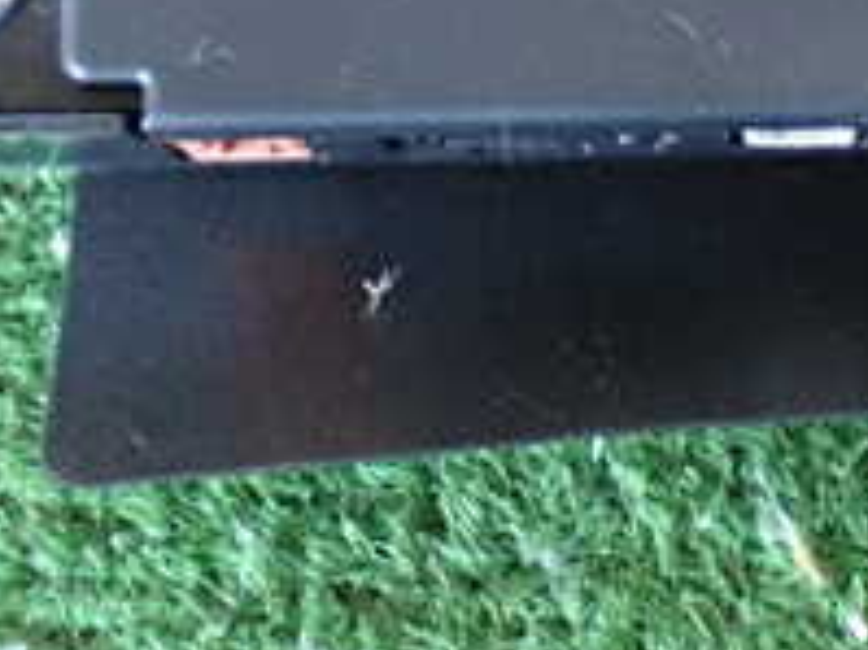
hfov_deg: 13.8
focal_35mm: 142
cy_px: -266
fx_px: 3559
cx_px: 776
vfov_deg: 10.2
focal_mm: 8.4
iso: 800
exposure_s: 1/13
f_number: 3.1
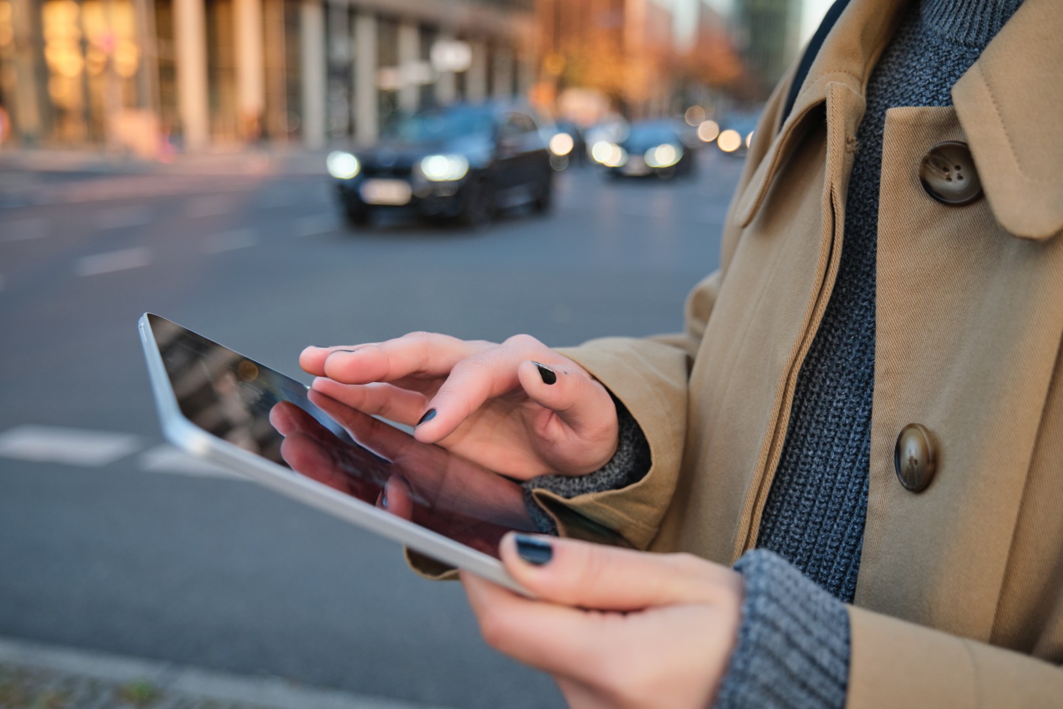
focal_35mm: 35
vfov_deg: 37.9
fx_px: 1033
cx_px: 532
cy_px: 354
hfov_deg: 54.4
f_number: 2.8
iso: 320
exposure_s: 1/250
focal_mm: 23.4
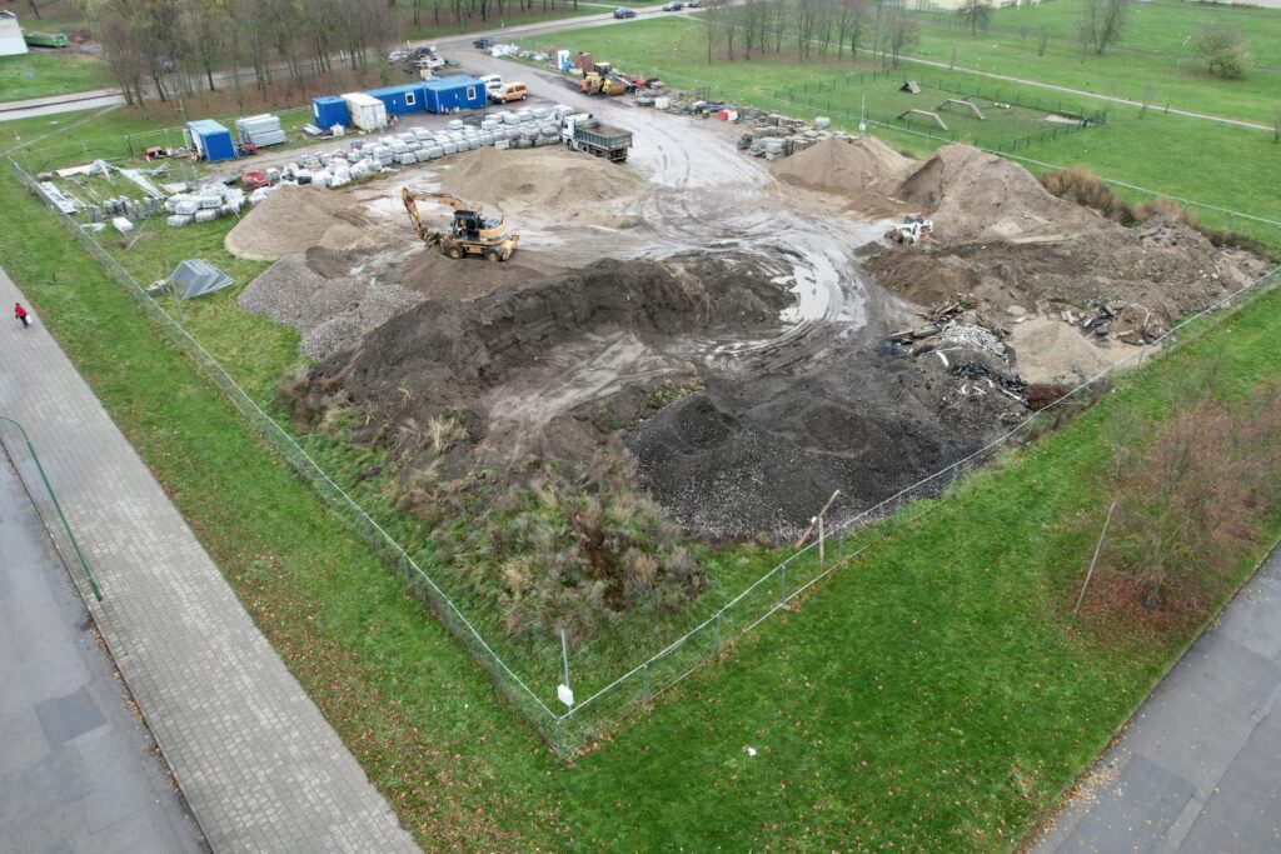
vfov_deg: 57.2
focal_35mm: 22
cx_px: 640
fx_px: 783
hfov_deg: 78.6
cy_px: 427
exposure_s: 1/40
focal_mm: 8.38
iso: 100
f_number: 2.8
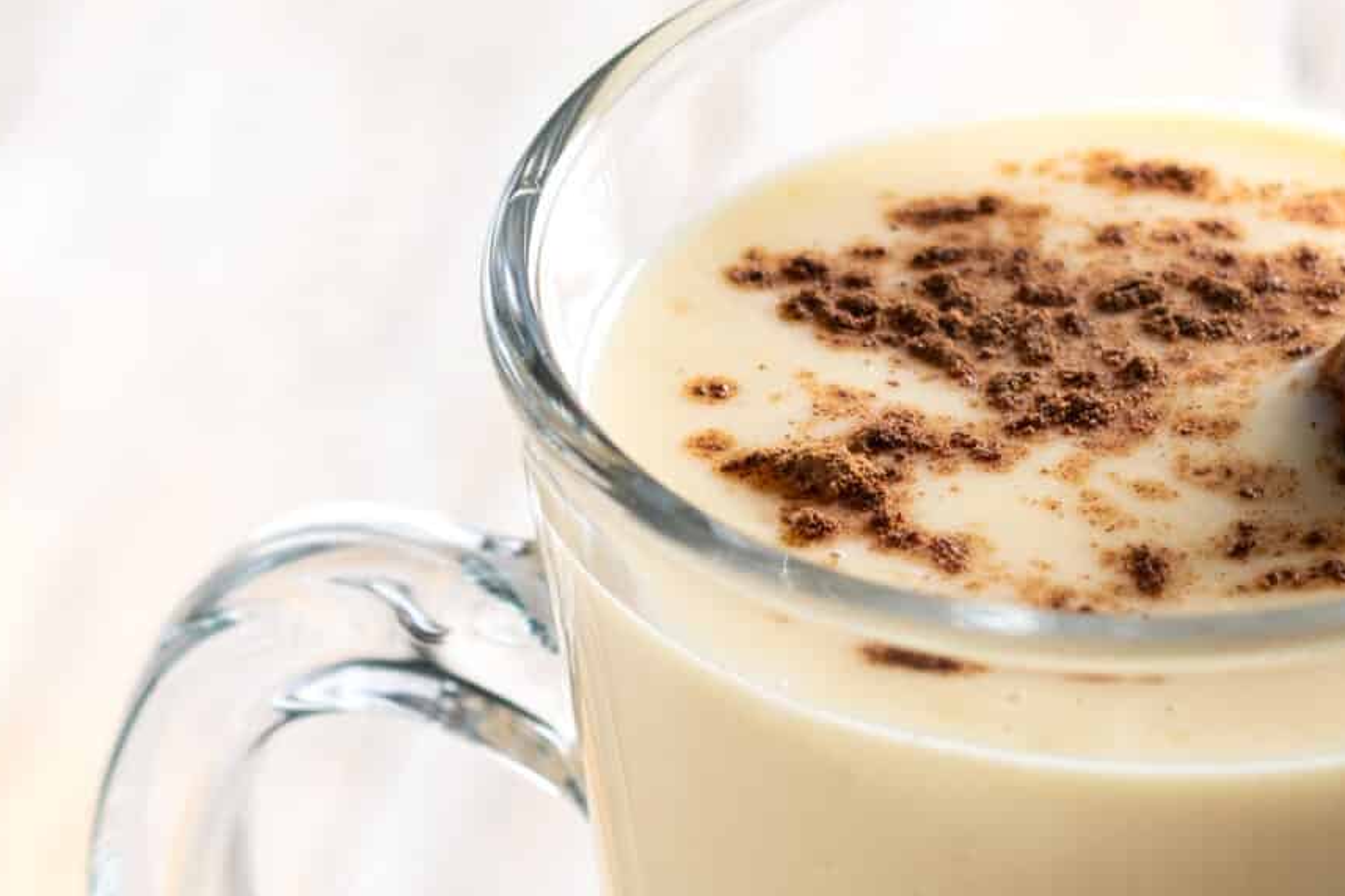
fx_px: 10048
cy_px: 632
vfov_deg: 5.1
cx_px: 612
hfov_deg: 7.7
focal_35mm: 269
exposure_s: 1/200
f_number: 5
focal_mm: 60
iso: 100
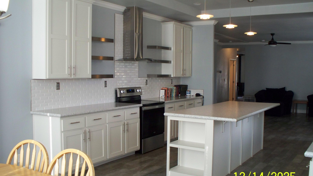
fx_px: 332
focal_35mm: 40
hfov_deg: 50.5
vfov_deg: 29.7
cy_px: 88
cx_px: 154
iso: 200
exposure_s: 1/60
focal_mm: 7.54
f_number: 2.8
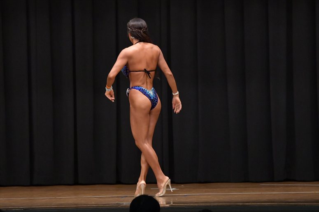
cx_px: 160
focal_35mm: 217
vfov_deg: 6.3
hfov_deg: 9.5
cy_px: 106
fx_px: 1922
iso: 6400
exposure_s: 1/400
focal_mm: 145
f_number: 5.6
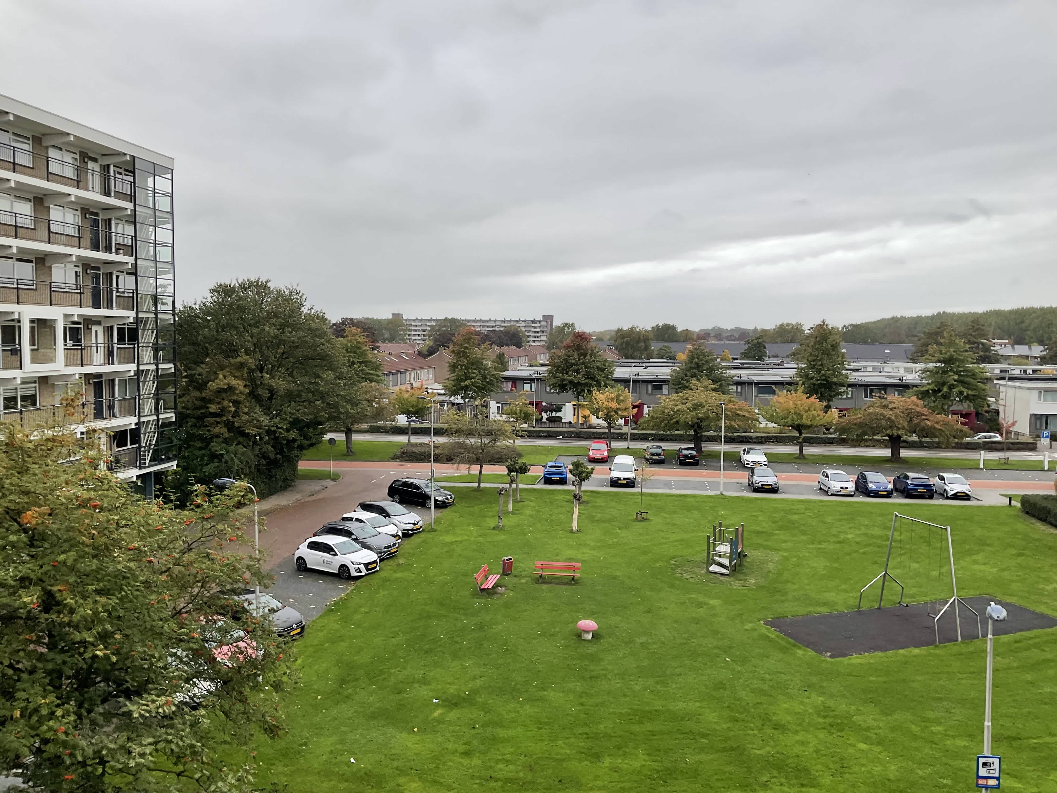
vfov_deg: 48.2
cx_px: 528
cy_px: 396
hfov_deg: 61.7
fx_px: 886
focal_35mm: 29
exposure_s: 1/264
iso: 16
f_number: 1.8
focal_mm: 3
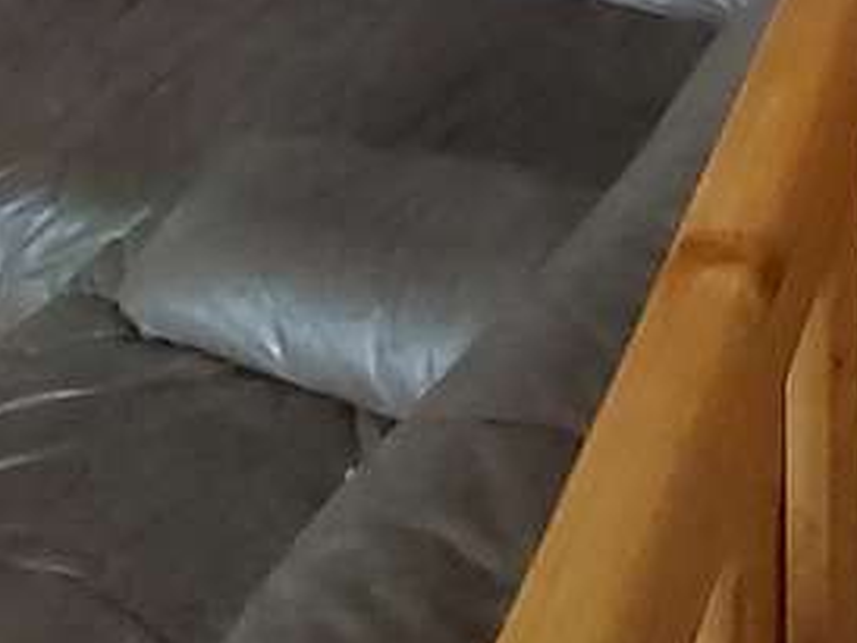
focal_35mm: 66
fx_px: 1635
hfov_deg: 27.0
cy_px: -773
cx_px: 942
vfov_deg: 15.6
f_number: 2.2
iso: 400
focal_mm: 1.42
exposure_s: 1/25
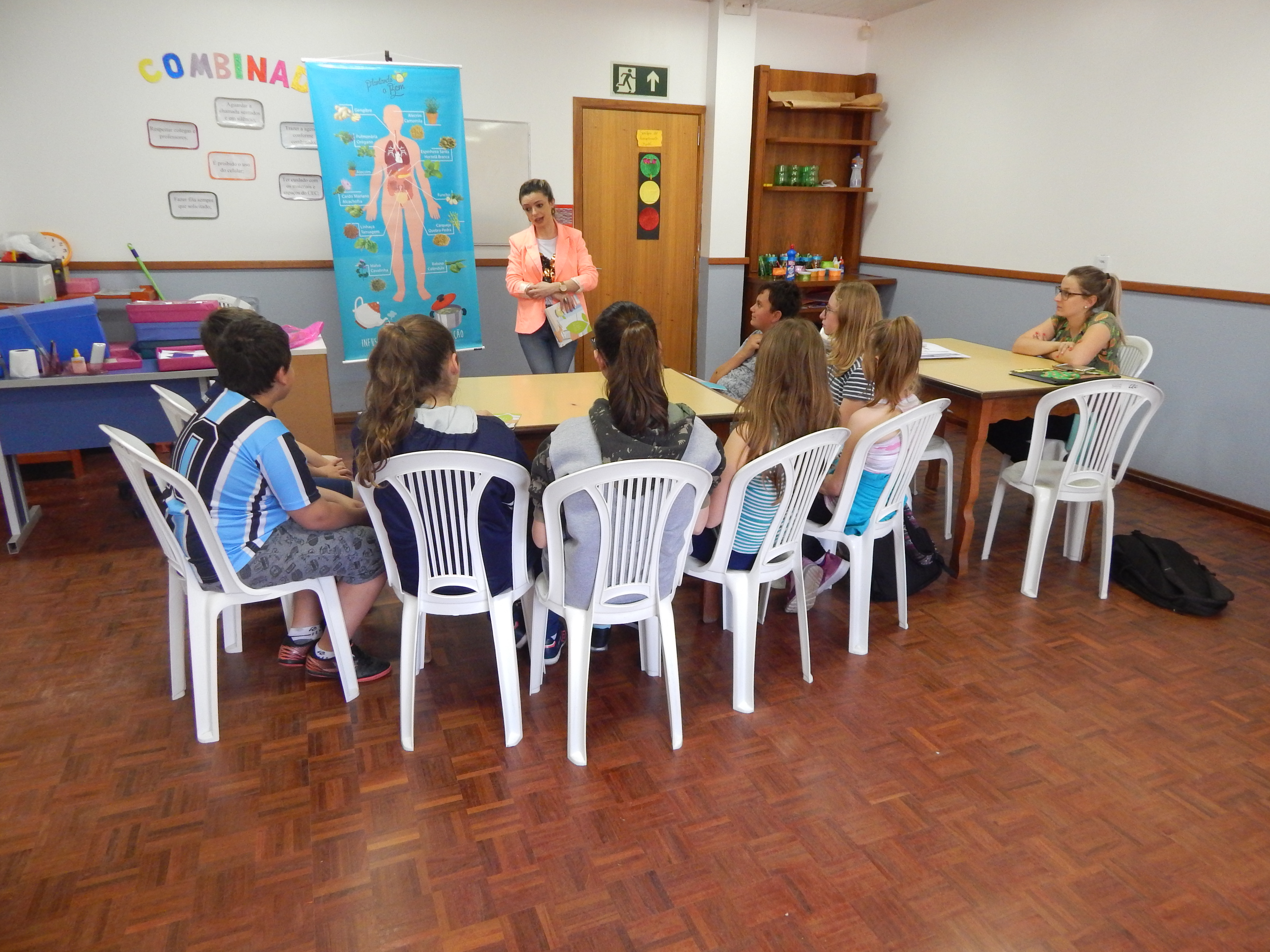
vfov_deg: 58.9
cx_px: 635
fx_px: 844
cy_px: 476
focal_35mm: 23
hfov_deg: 73.9
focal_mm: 4
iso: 400
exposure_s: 1/30
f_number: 3
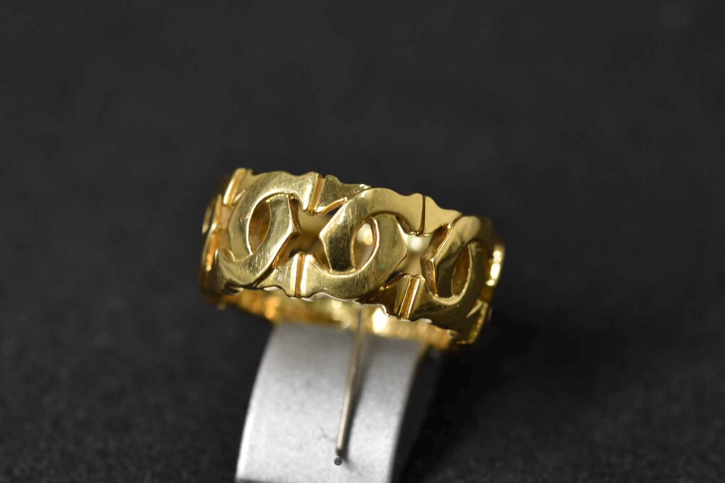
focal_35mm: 135
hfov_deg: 15.2
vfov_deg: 10.2
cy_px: 242
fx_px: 2719
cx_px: 362
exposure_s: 1/20
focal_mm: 90
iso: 100
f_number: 8
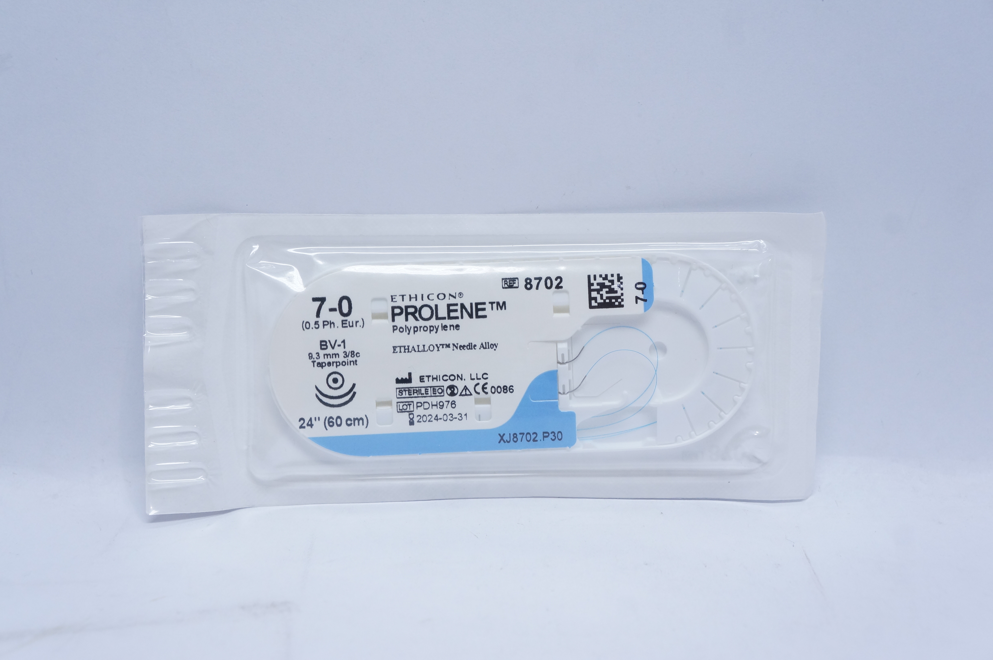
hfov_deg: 41.2
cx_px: 496
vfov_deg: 28.0
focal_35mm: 48
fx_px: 1323
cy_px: 330
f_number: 7.1
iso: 800
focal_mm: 32
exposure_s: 1/60
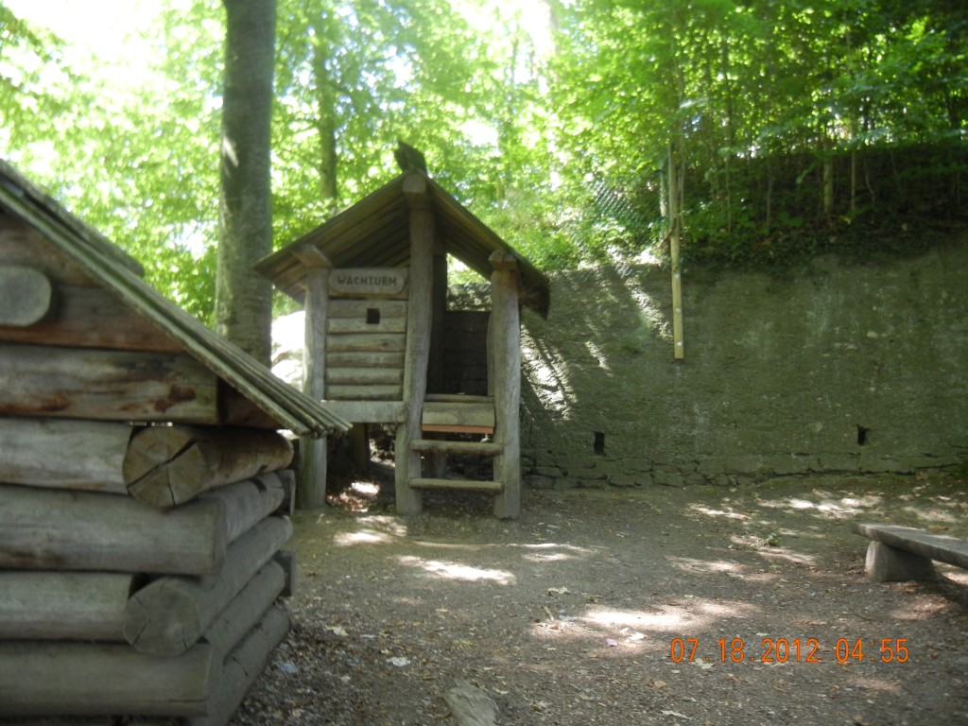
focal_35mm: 30
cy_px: 363
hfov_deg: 60.0
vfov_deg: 46.8
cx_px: 484
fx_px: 839
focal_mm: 5.4
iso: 400
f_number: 3.5
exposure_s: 1/46.5
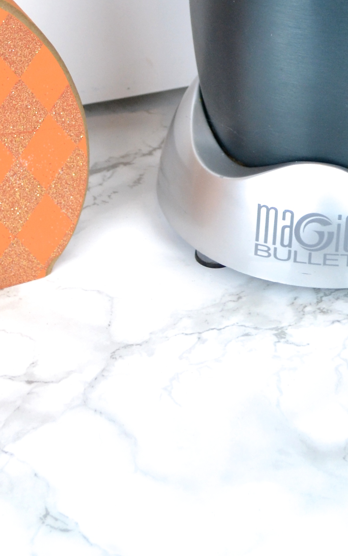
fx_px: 2019
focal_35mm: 133
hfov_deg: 9.8
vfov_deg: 14.9
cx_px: 78
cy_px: -193
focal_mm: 32
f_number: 5.6
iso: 800
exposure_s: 1/160
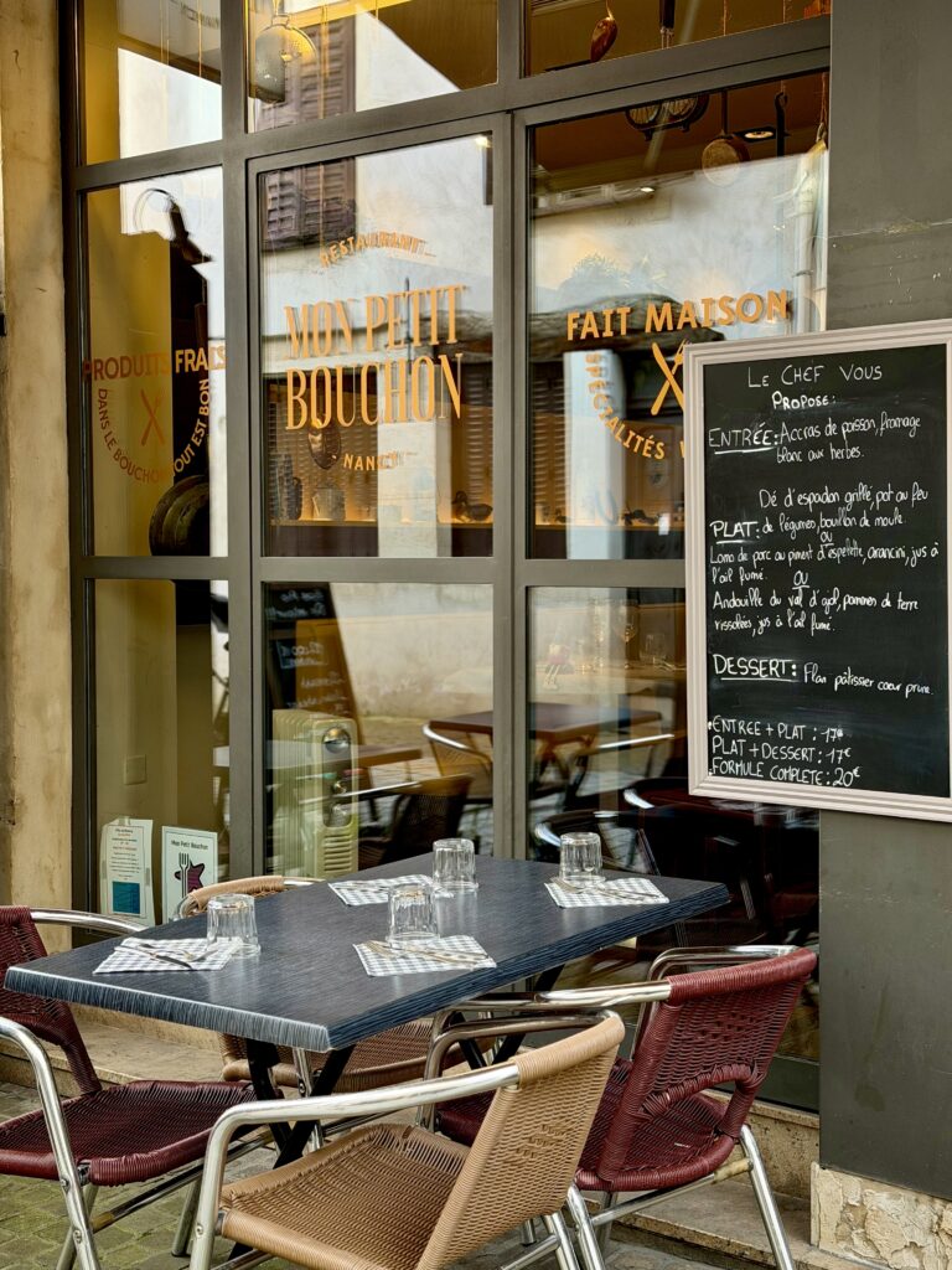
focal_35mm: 48
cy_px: 635
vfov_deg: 39.7
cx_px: 476
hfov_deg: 30.3
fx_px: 1760
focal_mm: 6.76
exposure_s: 1/180
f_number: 1.78
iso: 50
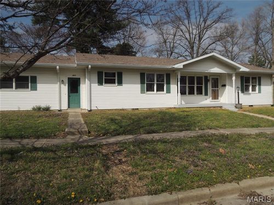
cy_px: 102
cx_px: 137
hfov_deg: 71.6
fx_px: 190
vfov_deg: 56.8
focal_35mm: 24
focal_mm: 4.3
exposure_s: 1/1250
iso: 100
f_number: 4.5
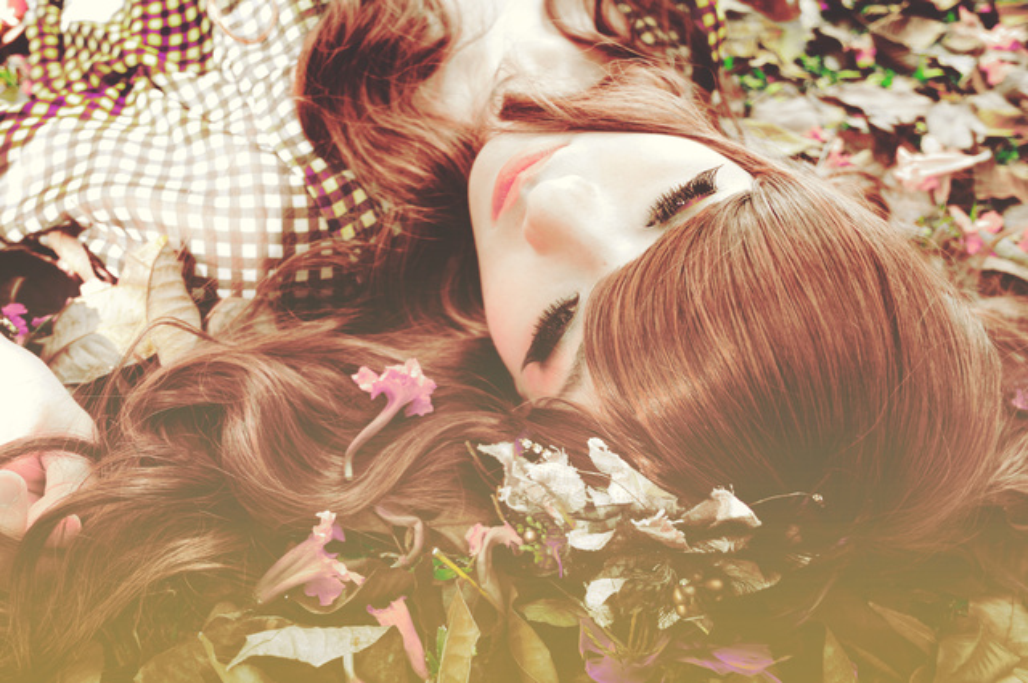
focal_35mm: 36
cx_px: 514
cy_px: 342
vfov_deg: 36.8
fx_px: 1027
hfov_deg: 53.2
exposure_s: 1/50
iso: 560
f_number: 4
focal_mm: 24
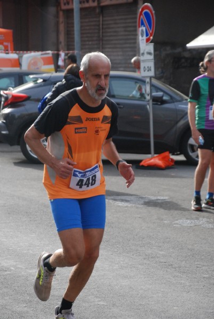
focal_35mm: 136
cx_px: 107
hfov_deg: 10.1
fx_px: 1207
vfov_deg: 15.0
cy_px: 160
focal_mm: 90
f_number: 5.6
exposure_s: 1/1000
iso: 1000
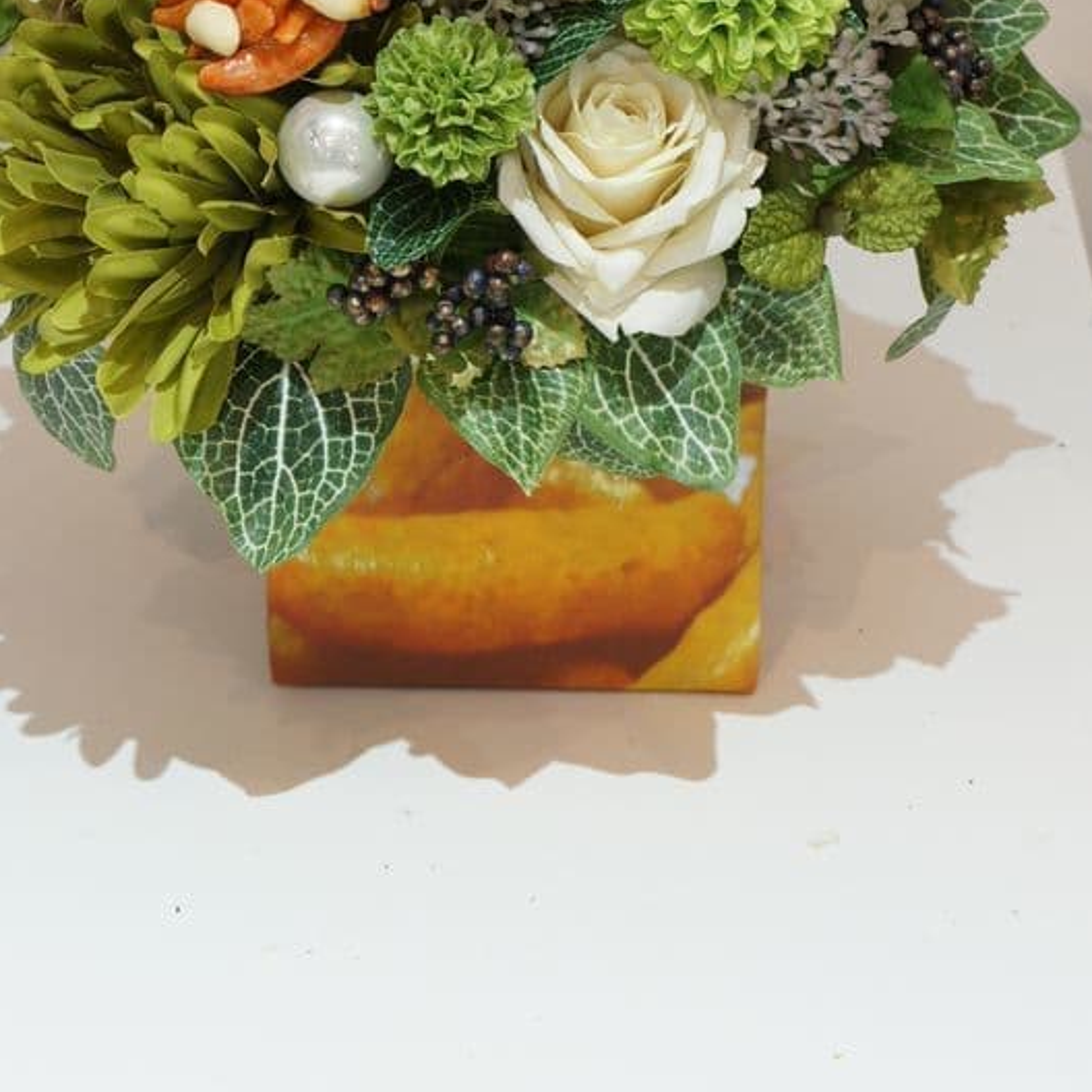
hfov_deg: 13.1
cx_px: 486
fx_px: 4740
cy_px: 124
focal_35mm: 133
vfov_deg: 13.0
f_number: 9
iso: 200
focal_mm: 55
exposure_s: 1/3
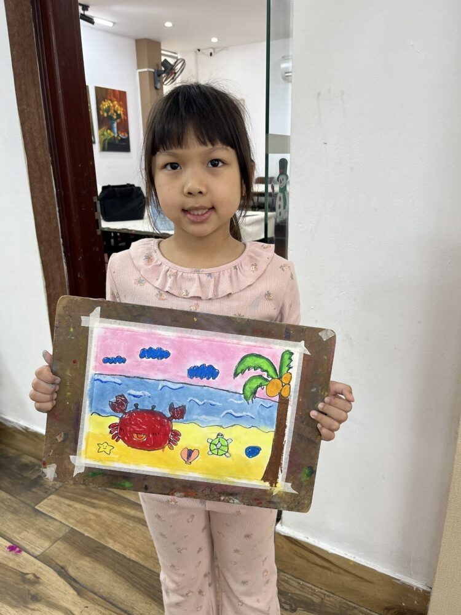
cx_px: 230
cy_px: 308
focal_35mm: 26
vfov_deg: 67.3
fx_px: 462
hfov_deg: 53.1
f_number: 1.6
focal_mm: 5.1
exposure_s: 1/100
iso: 80
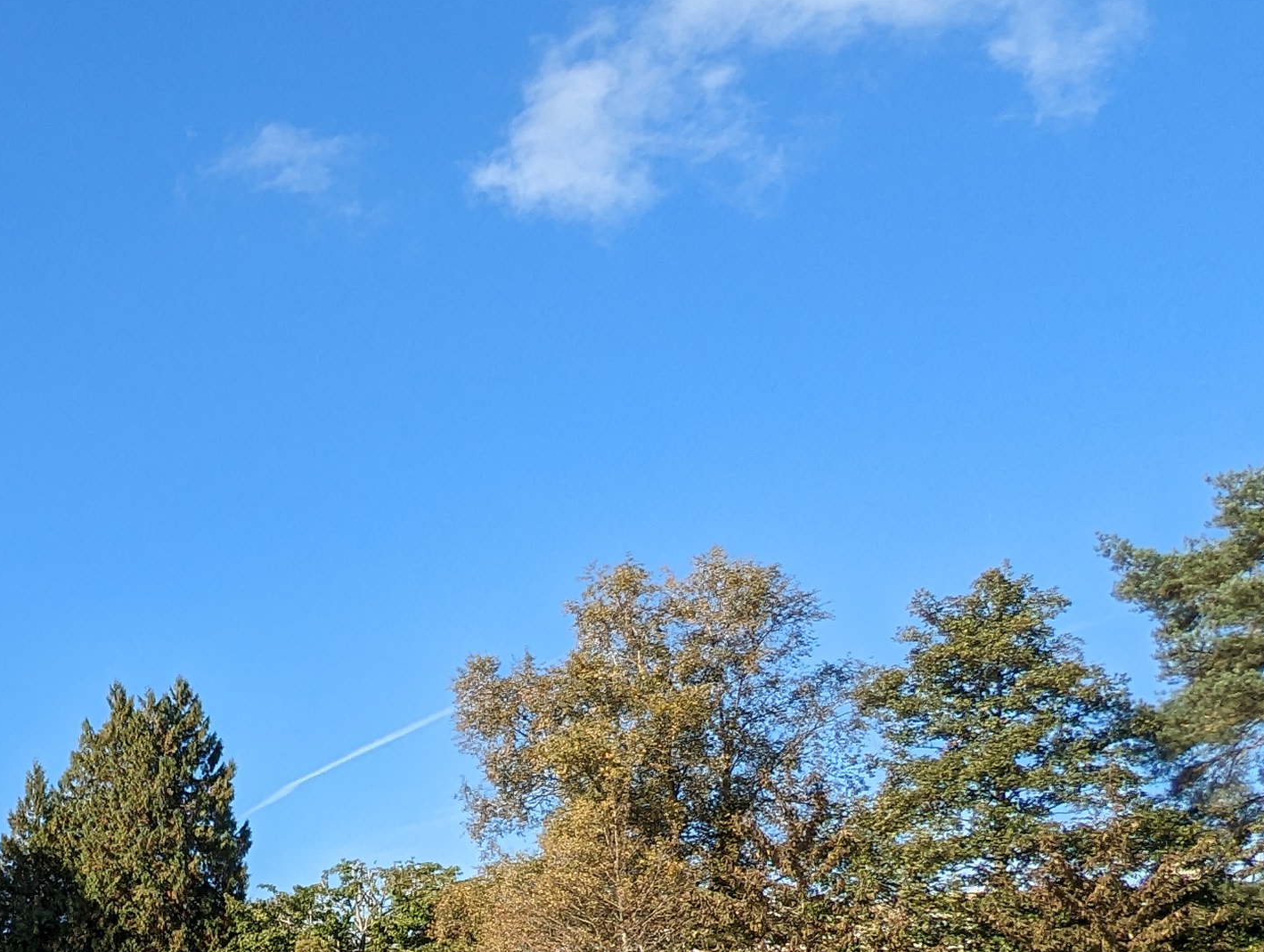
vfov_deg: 30.0
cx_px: -369
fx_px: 1682
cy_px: 891
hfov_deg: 31.8
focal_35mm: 46
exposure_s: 1/1070
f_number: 2.2
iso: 48
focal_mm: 2.35
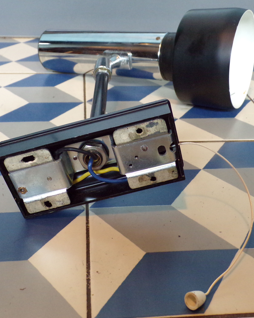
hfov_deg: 35.7
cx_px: 133
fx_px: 395
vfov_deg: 43.8
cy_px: 158
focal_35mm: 42
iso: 395
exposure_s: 1/17
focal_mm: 5
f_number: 3.1
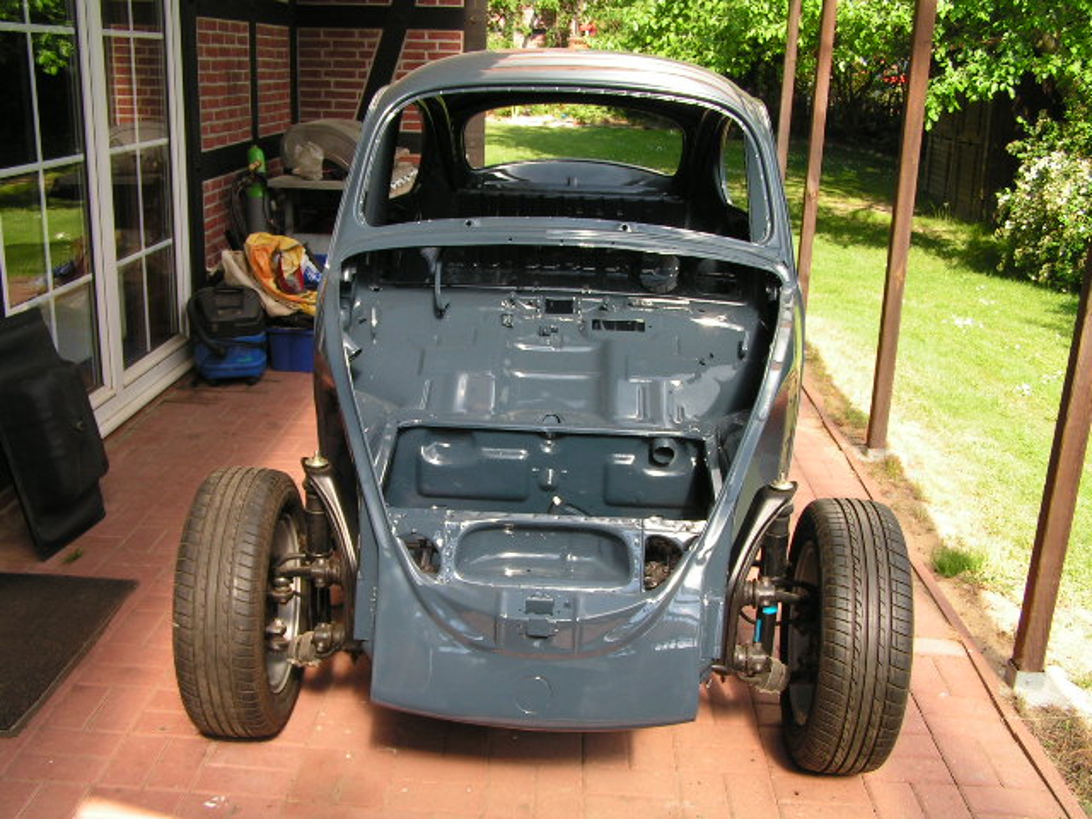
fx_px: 1199
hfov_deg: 49.0
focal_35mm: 38
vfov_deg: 37.7
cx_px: 546
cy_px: 410
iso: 50
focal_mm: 6.3
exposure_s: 1/100
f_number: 4.5
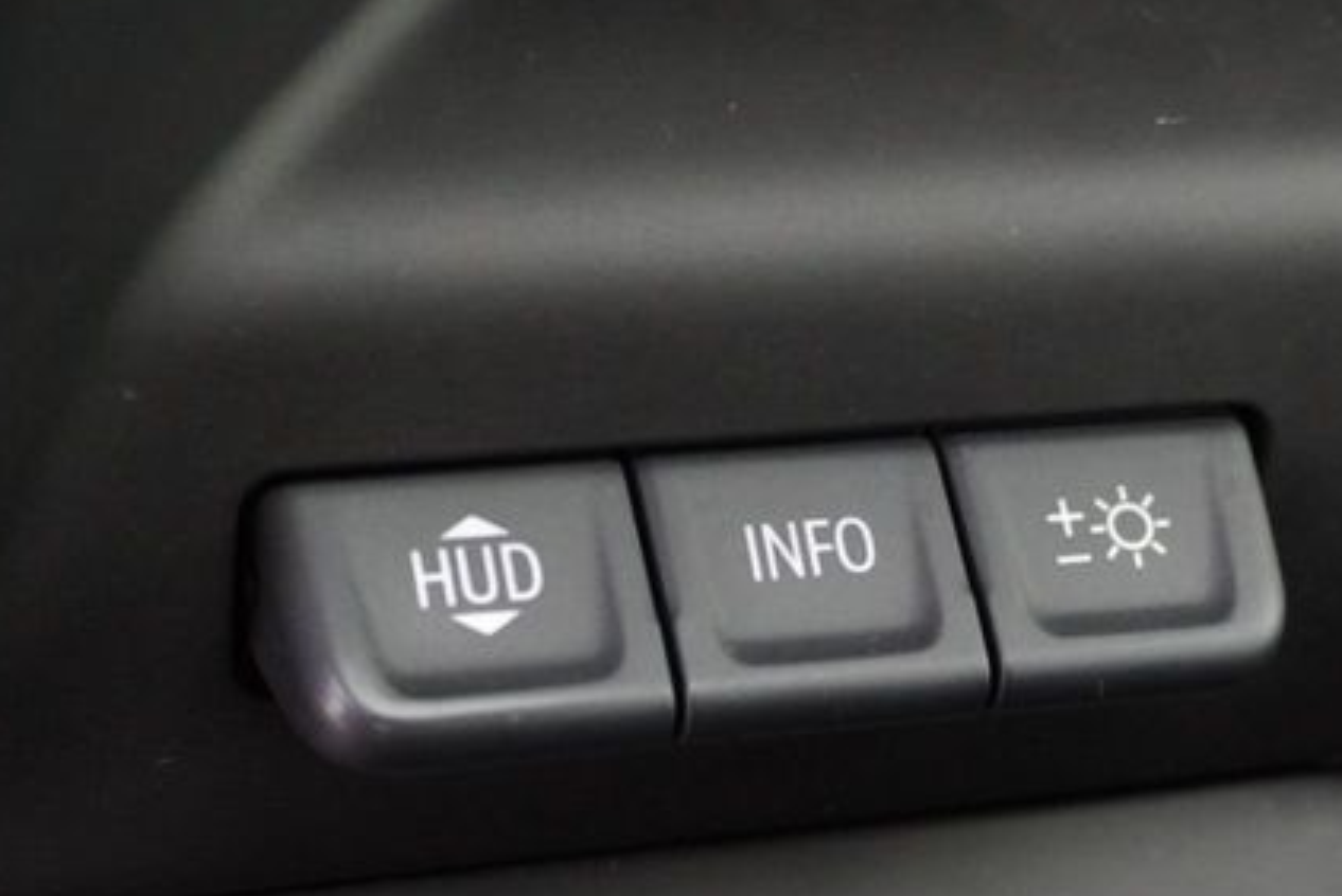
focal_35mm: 80
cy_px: 753
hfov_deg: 25.3
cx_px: 773
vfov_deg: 16.9
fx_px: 2984
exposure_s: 1/800
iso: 2500
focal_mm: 22
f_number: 4
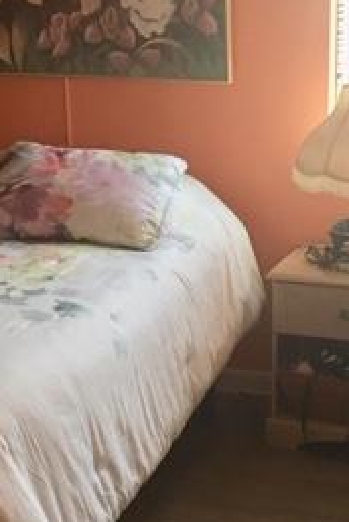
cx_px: 223
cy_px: 288
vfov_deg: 26.9
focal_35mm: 75
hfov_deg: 18.2
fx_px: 1088
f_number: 2.2
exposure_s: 1/15
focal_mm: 4.15
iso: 80
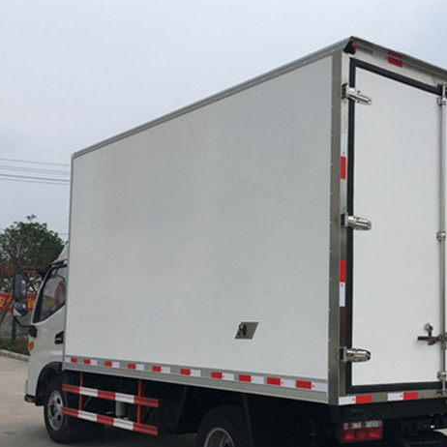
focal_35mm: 48
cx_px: 287
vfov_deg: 35.3
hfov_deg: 35.1
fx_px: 701
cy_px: 264
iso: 25
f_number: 2.2
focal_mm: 4.15
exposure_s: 1/1637
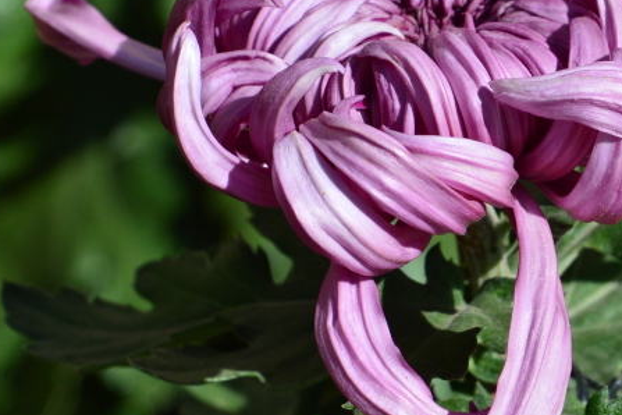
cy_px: 75
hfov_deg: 2.0
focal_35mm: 1030
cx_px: 408
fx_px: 17795
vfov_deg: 1.3
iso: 200
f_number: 10
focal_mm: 300
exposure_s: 1/640
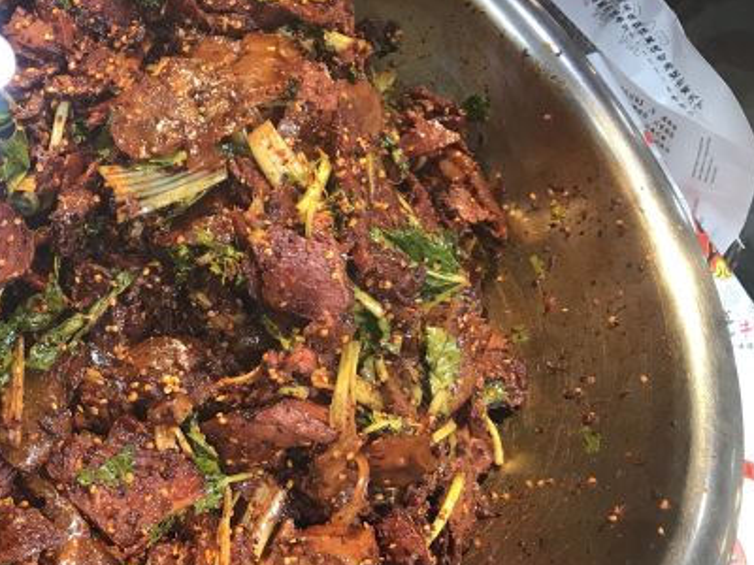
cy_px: 295
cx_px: 139
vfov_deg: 29.7
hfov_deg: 37.4
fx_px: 1067
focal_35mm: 49
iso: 32
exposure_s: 1/33
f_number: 1.8
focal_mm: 3.99
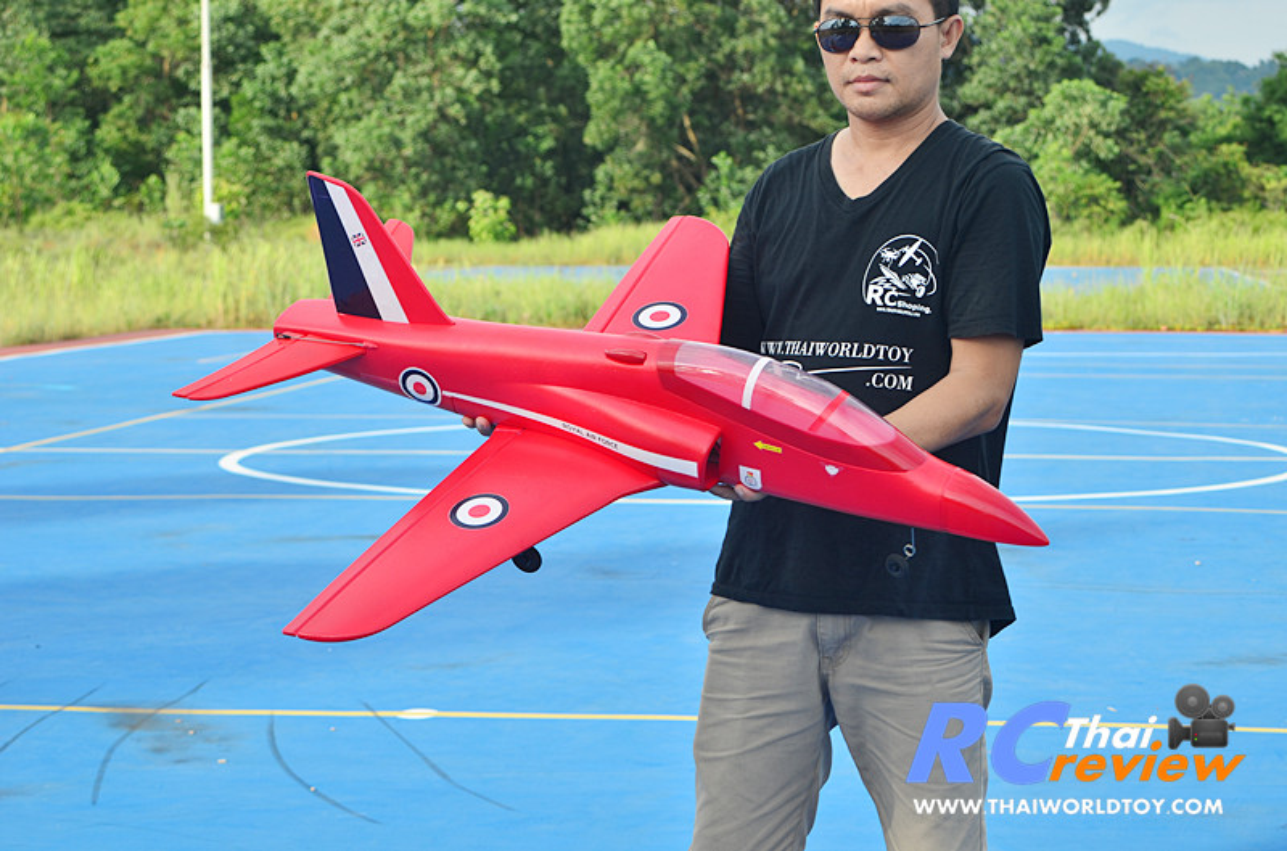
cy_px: 426
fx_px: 2942
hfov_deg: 24.7
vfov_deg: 16.5
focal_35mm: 82
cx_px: 644
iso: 100
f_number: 5.6
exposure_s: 1/200
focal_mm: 55
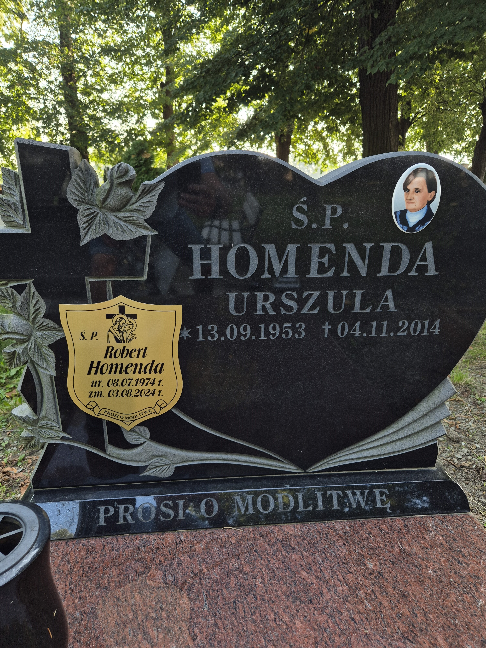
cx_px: 243
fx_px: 431
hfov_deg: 58.9
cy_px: 324
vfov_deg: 73.9
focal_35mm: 23
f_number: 1.8
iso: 40
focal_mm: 5.4
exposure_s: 1/180
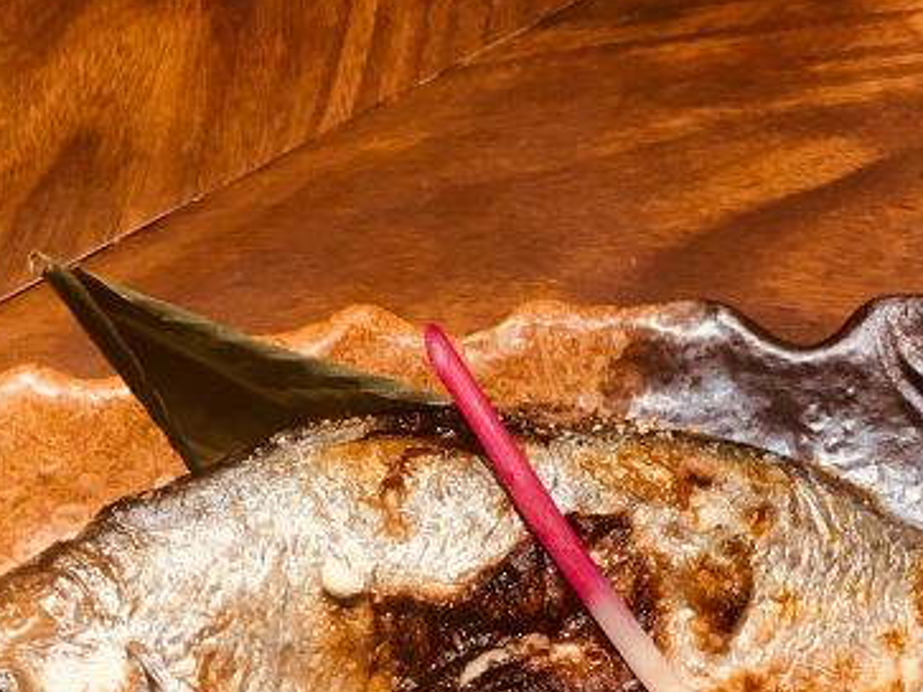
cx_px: 735
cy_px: 574
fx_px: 1493
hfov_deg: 33.4
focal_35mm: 56
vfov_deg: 25.5
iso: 80
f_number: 2.2
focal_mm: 4.15
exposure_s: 1/33
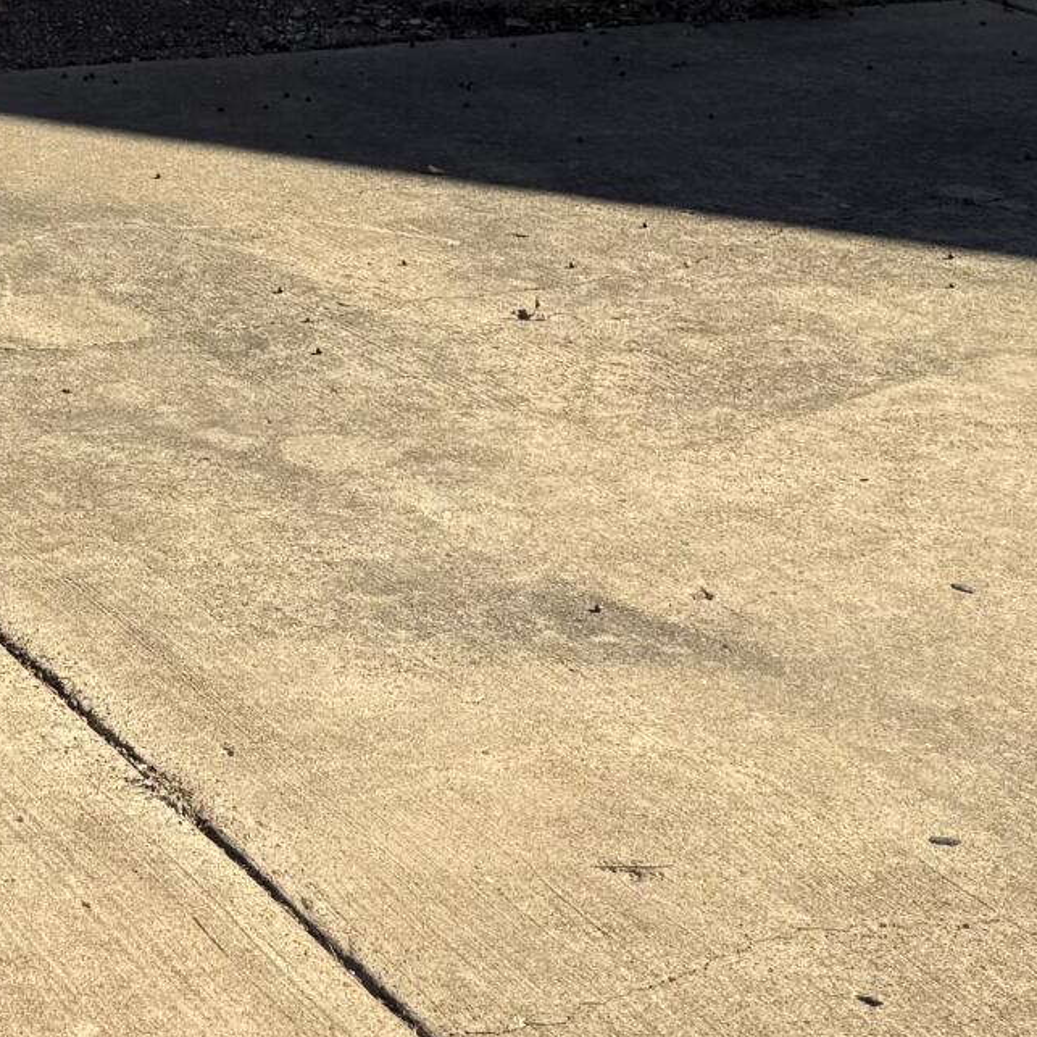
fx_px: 3355
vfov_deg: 16.0
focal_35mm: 99
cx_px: -927
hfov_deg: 14.9
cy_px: -563
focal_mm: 6.76
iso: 80
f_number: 1.78
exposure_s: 1/2703
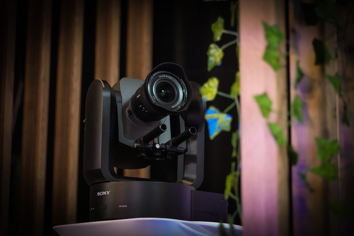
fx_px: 1101
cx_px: 177
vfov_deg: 12.2
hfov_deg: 18.3
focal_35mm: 112
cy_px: 118
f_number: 4
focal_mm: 112
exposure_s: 1/500
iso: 12800
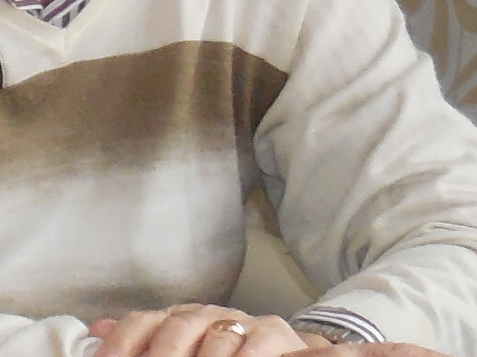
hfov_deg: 6.1
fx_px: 4271
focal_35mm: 310
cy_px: -45
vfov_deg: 4.8
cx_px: -709
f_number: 4.5
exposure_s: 1/60
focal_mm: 11
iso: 640
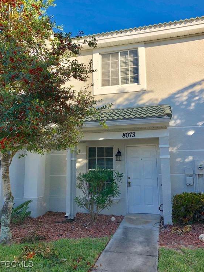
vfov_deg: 61.7
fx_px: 228
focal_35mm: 29
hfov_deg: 48.2
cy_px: 132
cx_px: 104
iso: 20
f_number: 1.8
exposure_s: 1/1000
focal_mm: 3.99
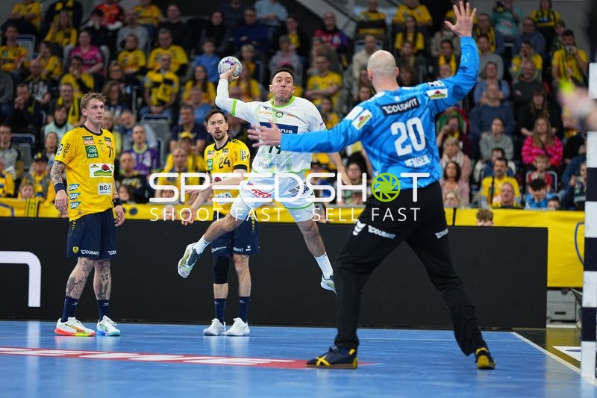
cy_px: 199
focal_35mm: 135
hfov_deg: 15.2
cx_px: 298
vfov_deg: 10.2
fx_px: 2238
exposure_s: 1/1600
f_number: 1.8
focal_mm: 135
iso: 1000
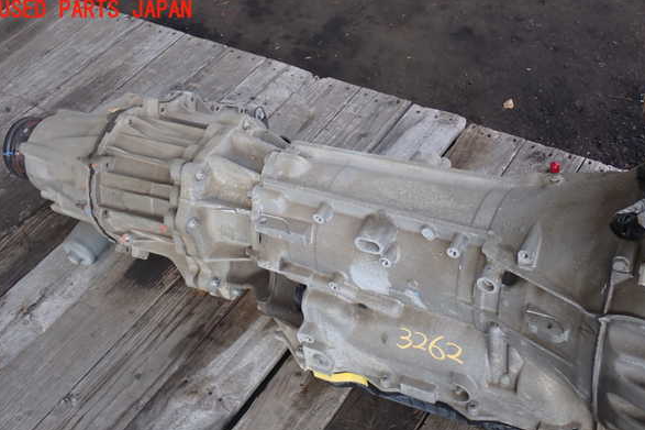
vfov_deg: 27.0
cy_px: 244
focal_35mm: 50
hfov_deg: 39.6
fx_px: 896
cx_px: 322
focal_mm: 8.4
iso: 125
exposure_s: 1/100
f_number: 3.1
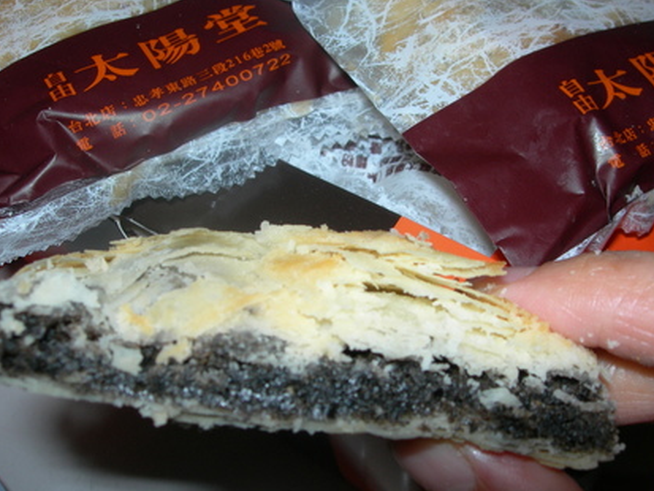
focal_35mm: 46
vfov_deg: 31.5
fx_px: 869
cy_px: 230
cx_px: 355
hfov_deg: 41.2
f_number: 4.8
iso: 50
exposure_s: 1/60.1
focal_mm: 7.8
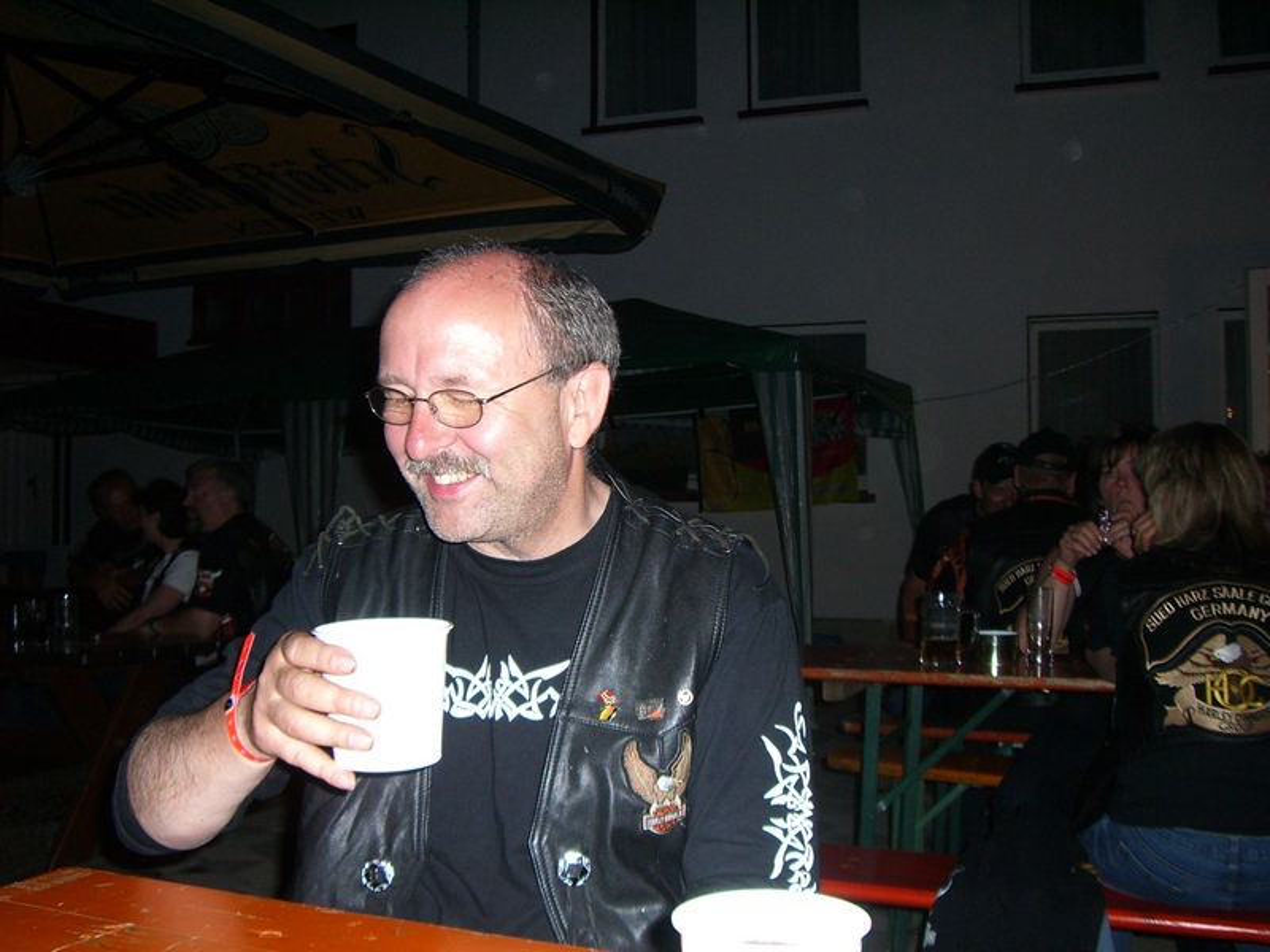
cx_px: 635
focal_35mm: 38
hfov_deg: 49.0
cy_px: 476
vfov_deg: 37.7
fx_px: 1394
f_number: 2.7
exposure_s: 1/60
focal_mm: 6.2
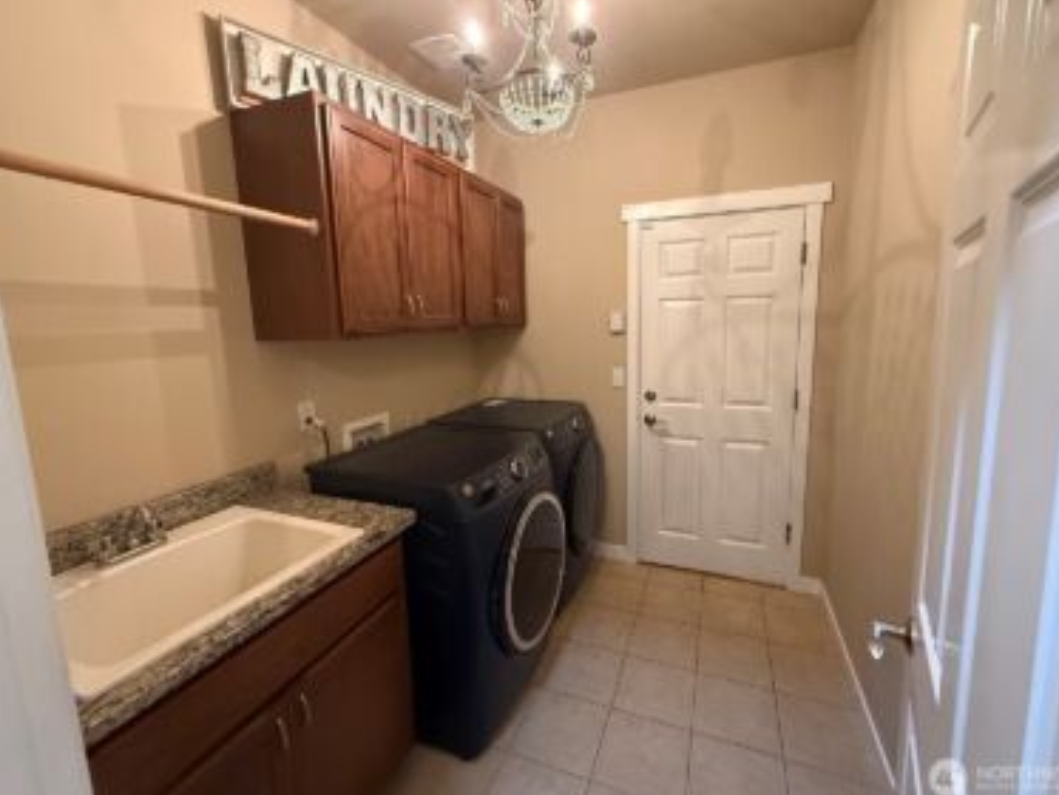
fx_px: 459
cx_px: 545
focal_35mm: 15
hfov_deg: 98.1
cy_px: 380
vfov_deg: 81.7
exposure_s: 1/60
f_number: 2.2
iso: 800
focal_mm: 2.22
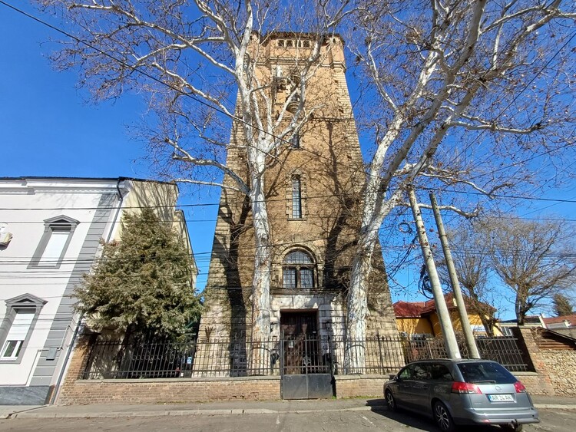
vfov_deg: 78.1
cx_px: 288
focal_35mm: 16
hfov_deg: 94.5
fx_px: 266
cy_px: 216
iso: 40
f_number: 2.2
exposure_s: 1/1056
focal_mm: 1.64
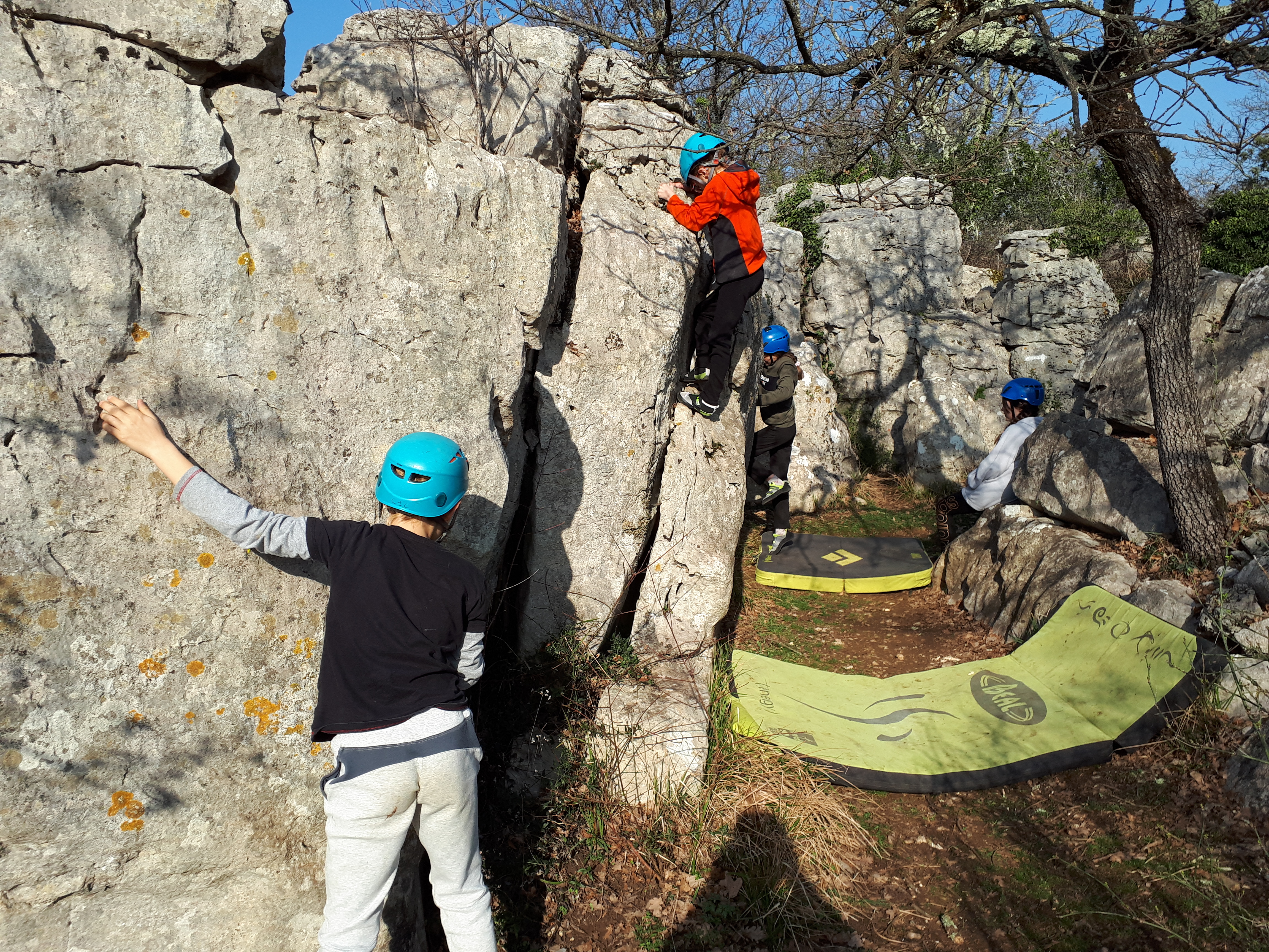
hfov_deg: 65.3
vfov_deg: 51.4
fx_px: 990
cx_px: 634
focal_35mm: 27
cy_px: 476
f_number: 1.9
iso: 40
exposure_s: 1/1022
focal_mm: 3.6
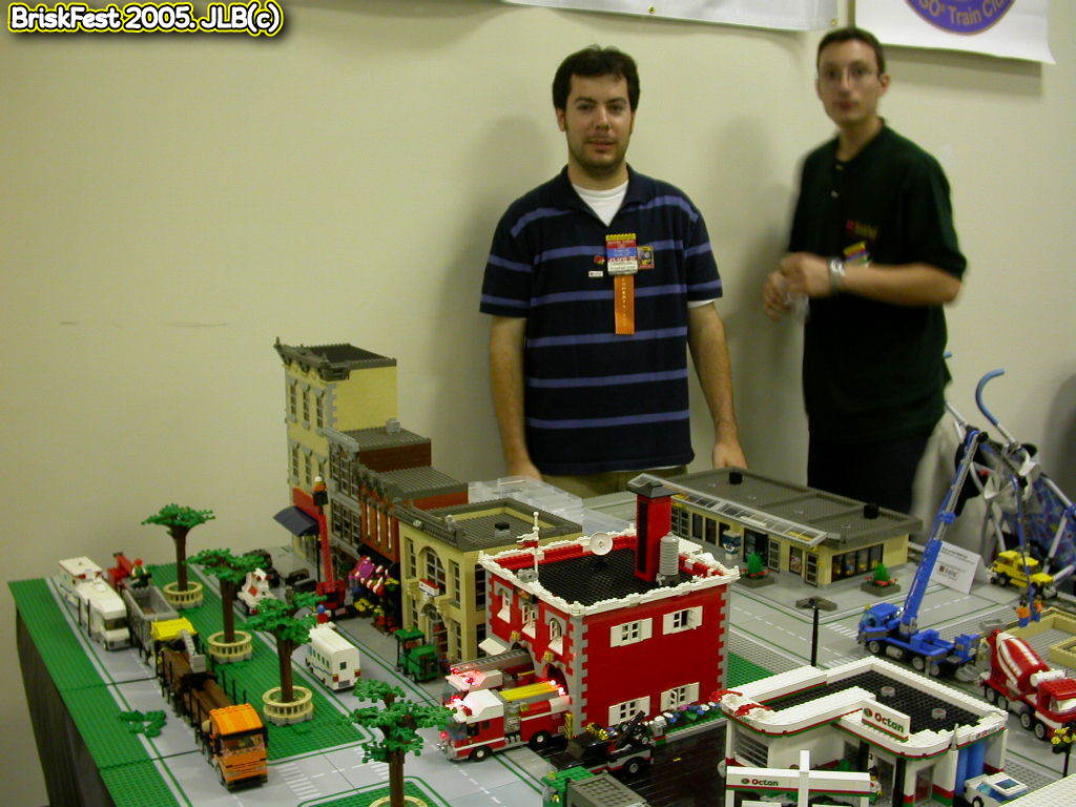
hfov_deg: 49.0
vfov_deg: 37.7
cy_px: 404
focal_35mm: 38
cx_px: 538
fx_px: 1181
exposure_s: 1/7.8
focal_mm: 7.85
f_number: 2.6
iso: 100
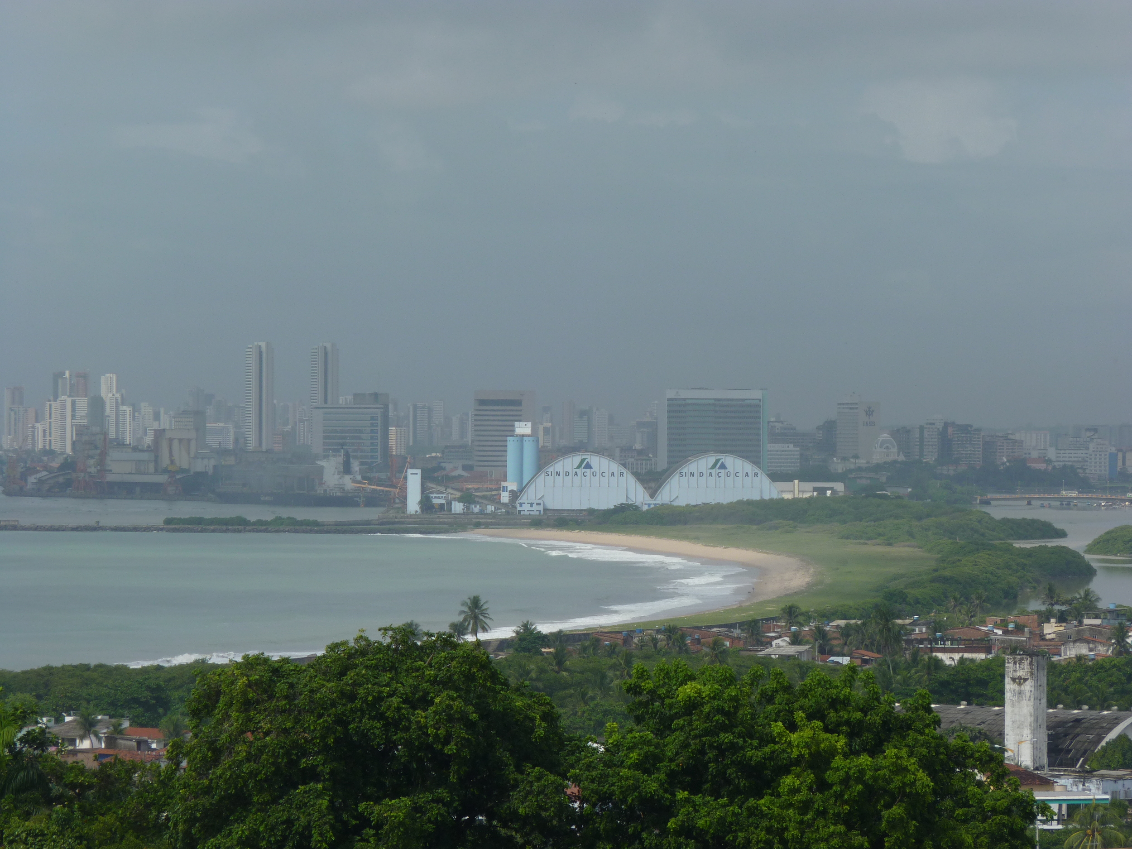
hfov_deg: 9.1
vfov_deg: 6.8
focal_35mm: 217
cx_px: 566
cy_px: 424
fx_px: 7096
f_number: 6.3
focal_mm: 38.5
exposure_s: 1/500
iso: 80
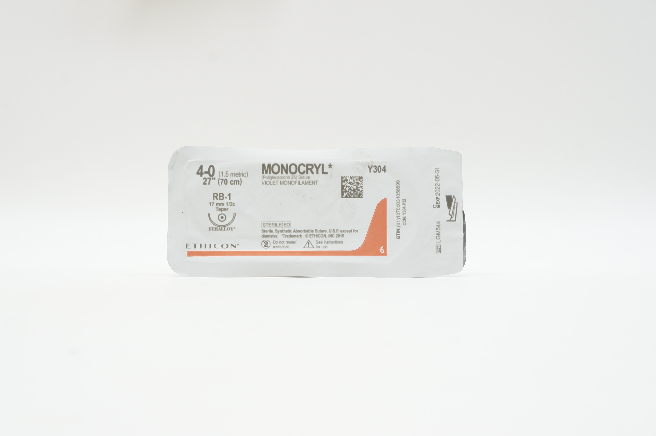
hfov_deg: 37.9
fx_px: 956
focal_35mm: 52
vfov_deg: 25.7
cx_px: 328
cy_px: 218
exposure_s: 1/15
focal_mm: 35
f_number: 10
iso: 400
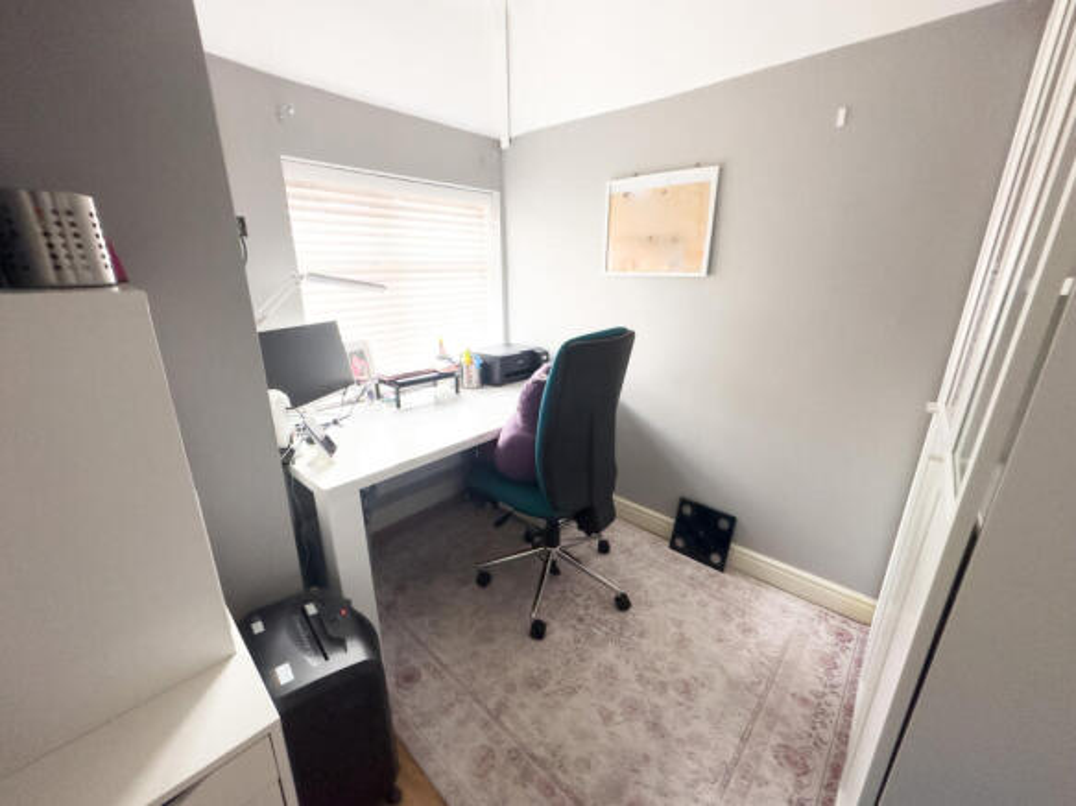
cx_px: 538
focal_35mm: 14
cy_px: 403
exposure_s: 1/100
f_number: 2.2
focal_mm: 2.22
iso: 200
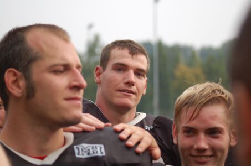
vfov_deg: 13.0
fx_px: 731
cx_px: 126
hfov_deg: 19.5
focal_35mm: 105
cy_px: 83
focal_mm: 70
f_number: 4
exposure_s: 1/800
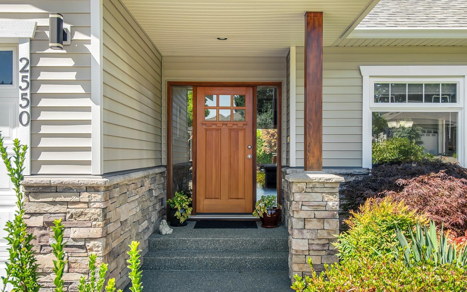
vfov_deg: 40.6
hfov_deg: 61.2
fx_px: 395
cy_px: 155
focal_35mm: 31
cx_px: 234
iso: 320
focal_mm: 20
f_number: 8
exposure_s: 1/320
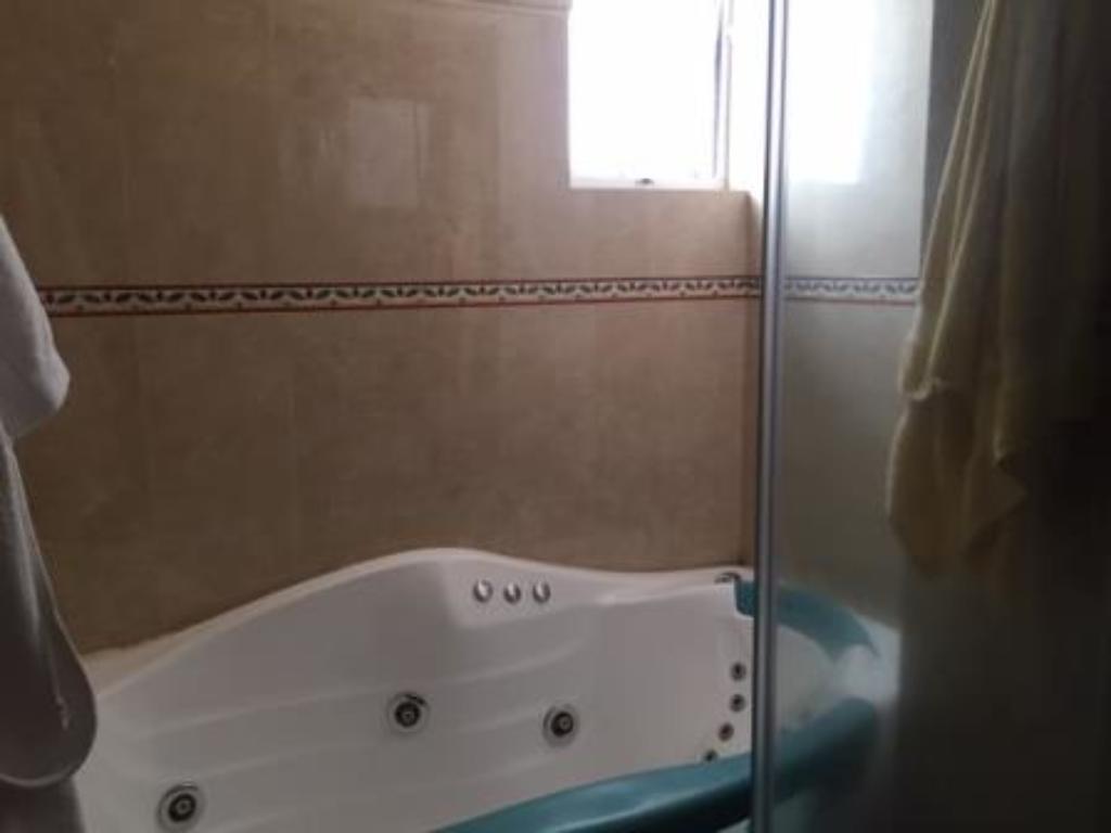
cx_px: 556
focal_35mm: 29
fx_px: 931
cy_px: 416
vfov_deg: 48.2
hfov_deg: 61.7
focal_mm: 4.15
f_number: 2.2
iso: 40
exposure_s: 1/30
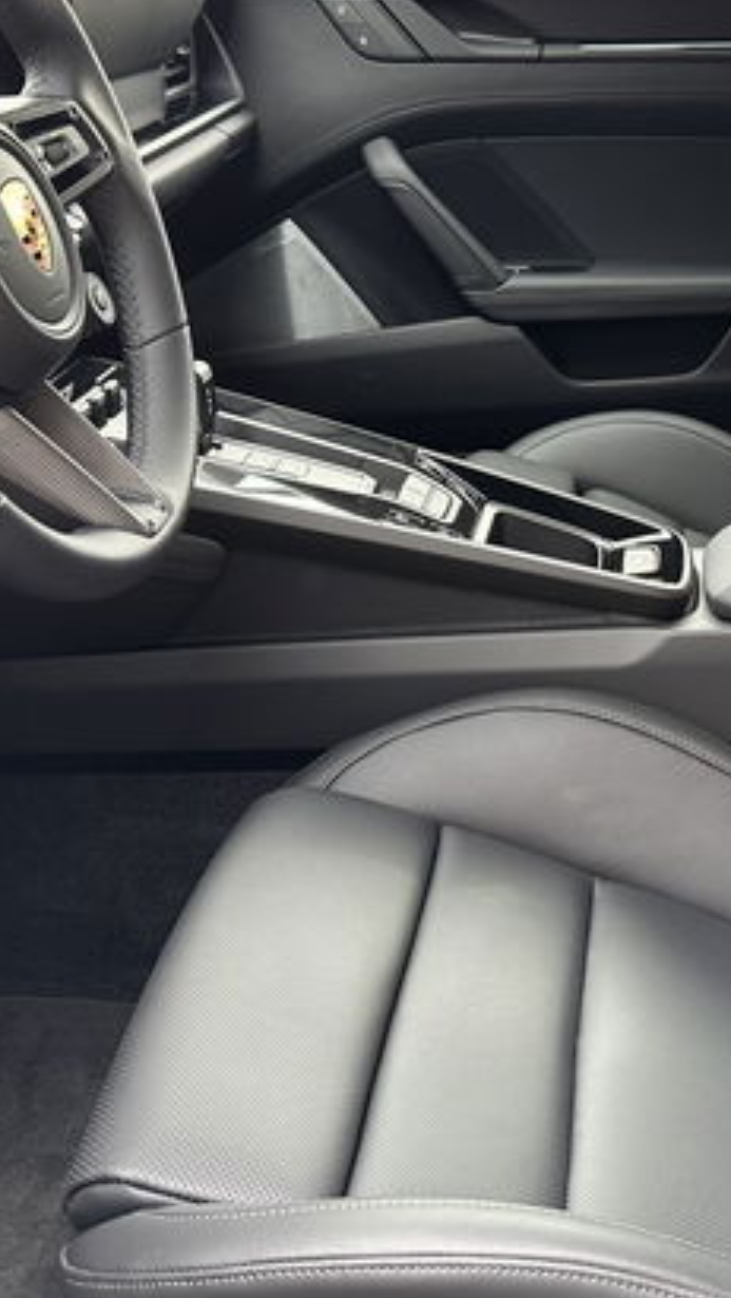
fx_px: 1686
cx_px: 747
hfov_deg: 23.3
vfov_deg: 42.0
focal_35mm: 49
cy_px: 551
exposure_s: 1/121
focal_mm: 6.86
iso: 125
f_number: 1.78
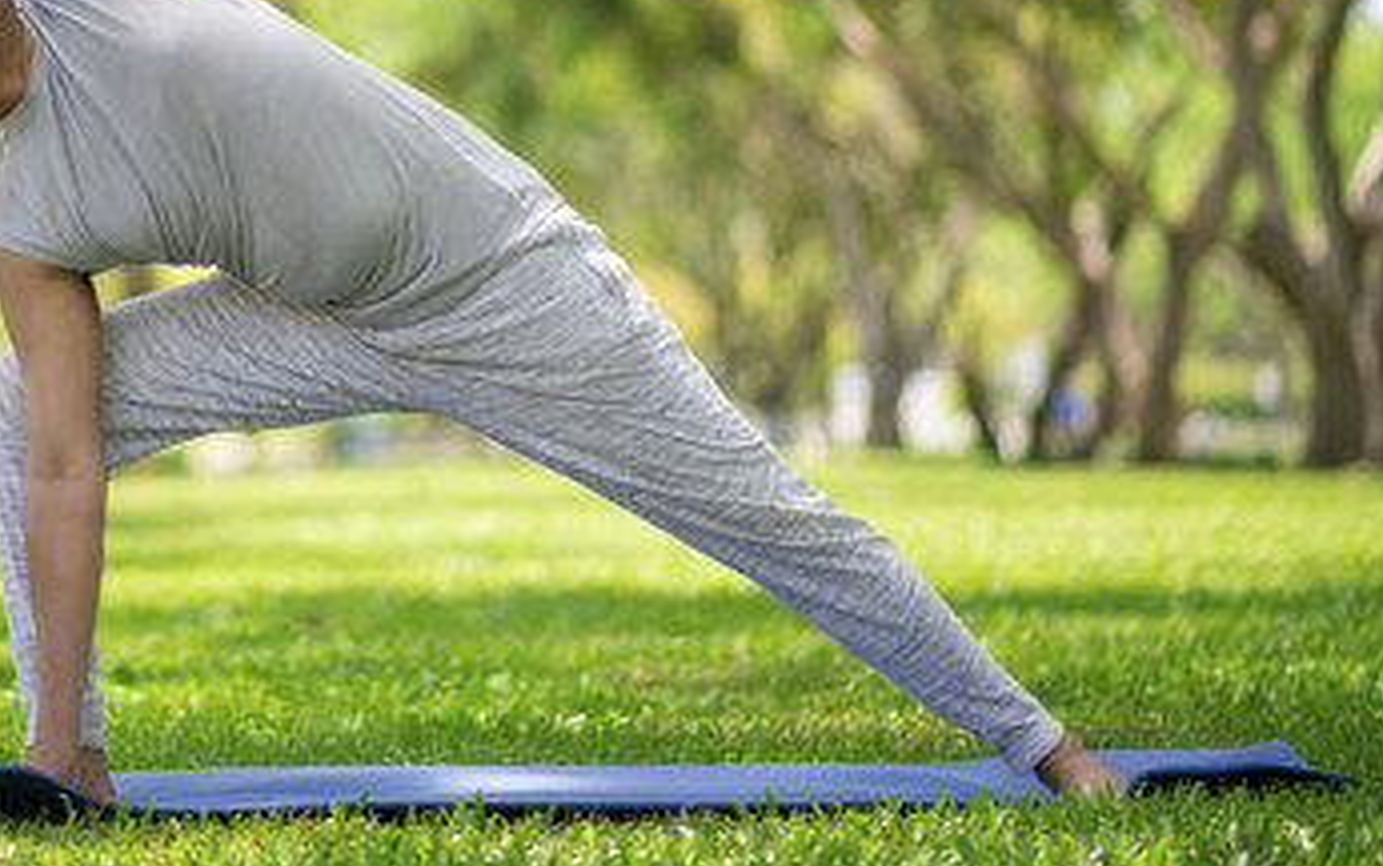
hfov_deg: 13.2
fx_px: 5920
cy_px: 70
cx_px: 224
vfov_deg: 8.3
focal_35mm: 157
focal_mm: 85
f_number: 1.8
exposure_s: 1/800
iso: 80
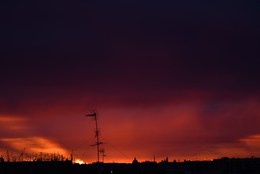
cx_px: 130
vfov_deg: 9.3
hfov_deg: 14.0
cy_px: 87
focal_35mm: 147
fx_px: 1062
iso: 400
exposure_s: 1/640
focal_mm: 98
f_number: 4
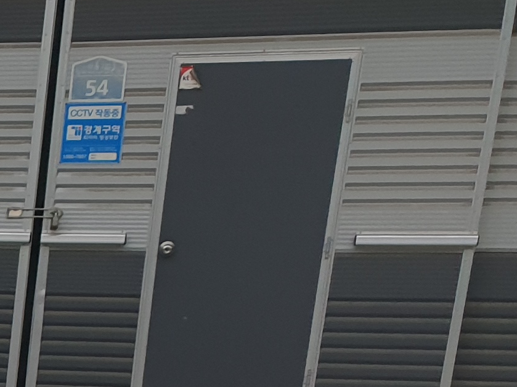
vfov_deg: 10.7
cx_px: -628
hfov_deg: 12.9
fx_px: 1867
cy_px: 797
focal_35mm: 125
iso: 64
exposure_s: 1/100
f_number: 2.4
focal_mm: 4.3
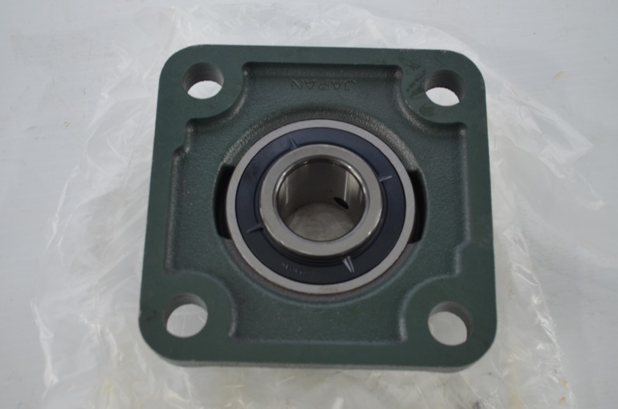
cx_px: 309
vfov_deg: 23.7
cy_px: 204
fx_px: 976
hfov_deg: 35.1
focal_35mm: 57
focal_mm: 38
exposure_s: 1/60
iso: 800
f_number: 5
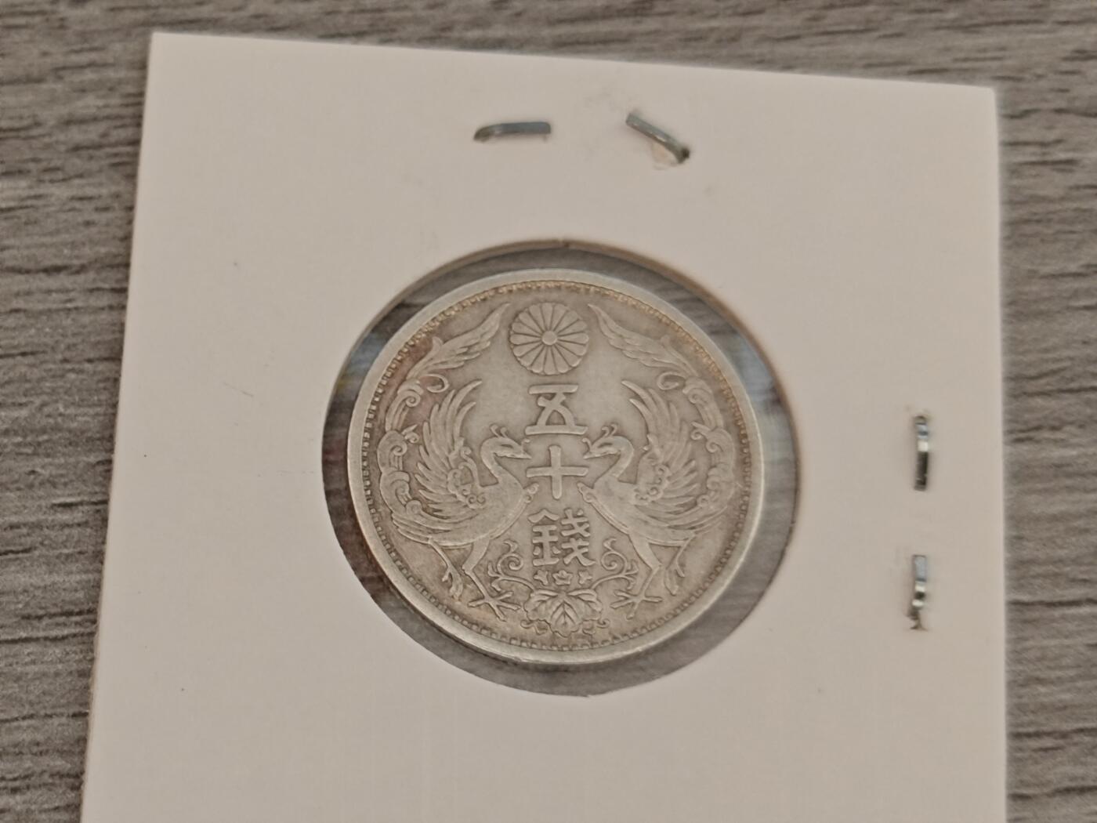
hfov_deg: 26.0
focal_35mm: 75
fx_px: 2377
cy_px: 412
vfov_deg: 19.6
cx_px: 548
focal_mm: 8.7
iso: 640
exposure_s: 1/49.7
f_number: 1.9
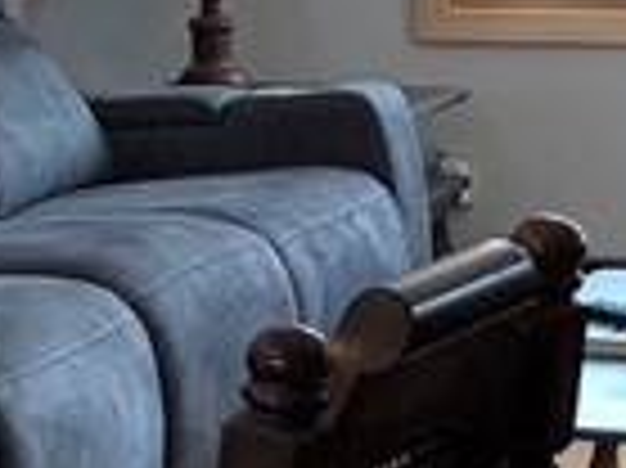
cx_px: -392
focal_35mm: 206
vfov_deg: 7.2
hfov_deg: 9.3
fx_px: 3722
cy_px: -18
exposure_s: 1/30
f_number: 1.8
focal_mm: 3.99
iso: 25
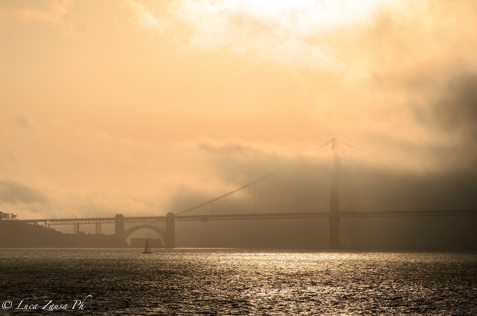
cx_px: 238
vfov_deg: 7.6
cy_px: 158
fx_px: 2380
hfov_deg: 11.4
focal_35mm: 180
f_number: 6.3
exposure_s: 1/1250
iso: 100
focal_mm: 120
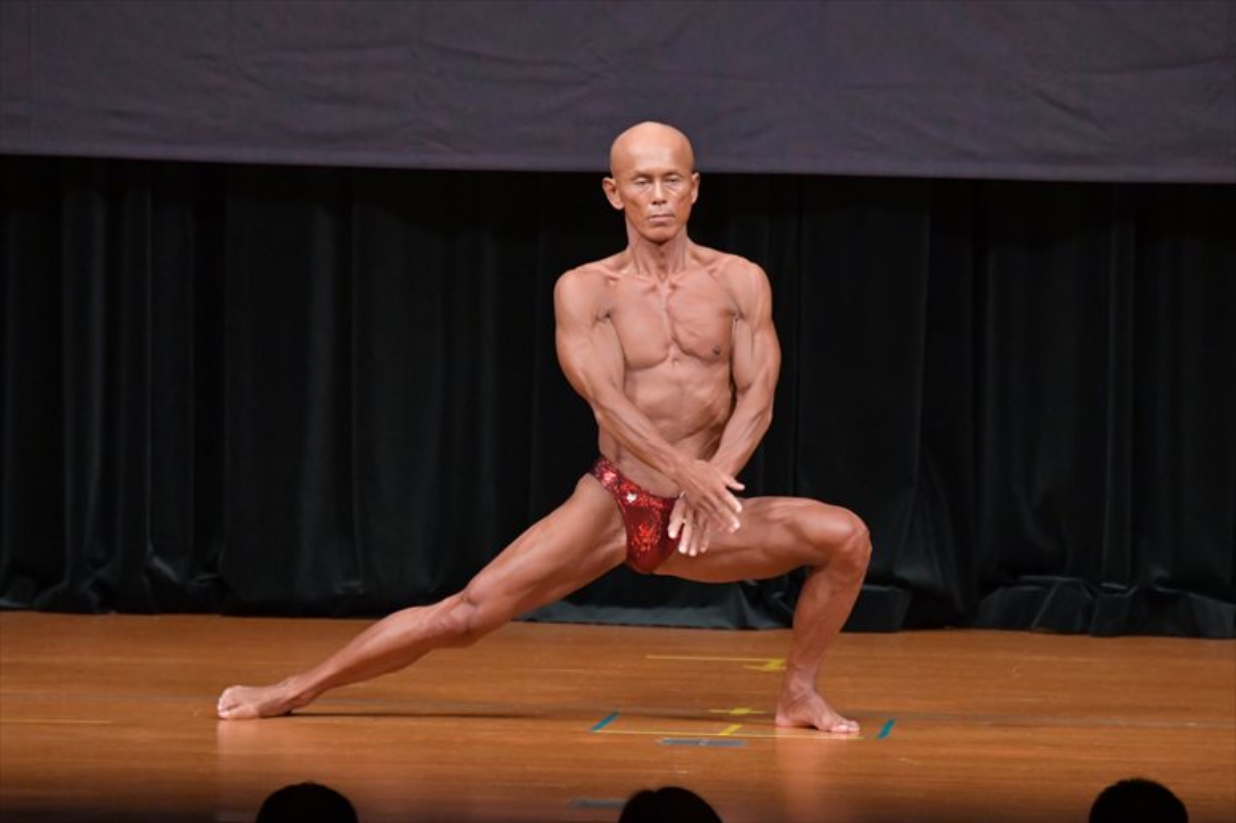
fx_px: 10810
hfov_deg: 6.5
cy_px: 412
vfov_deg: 4.4
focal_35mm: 315
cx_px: 618
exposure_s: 1/400
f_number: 5.6
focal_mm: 210
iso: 5000
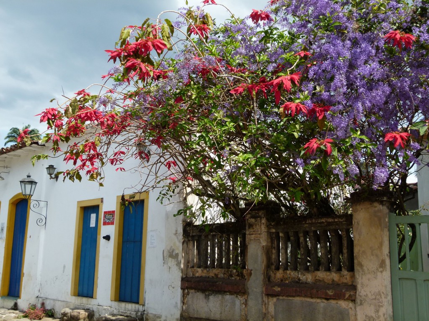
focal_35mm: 42
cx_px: 214
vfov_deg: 34.3
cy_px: 160
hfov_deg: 44.8
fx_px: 521
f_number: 4
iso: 100
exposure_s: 1/640
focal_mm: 7.6
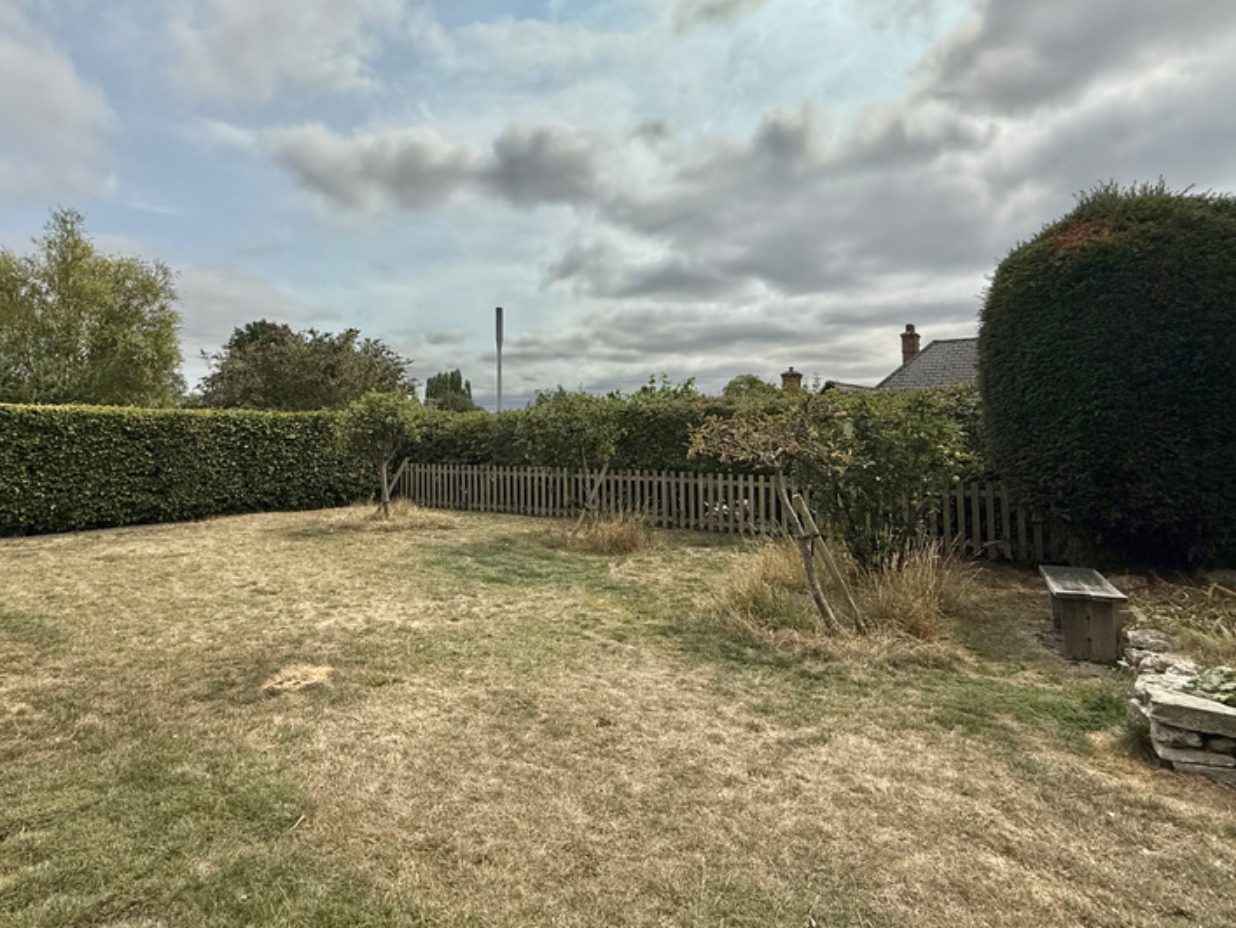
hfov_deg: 84.1
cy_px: 391
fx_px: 679
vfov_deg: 68.3
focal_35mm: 19
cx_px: 526
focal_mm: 2.22
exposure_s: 1/6173
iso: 50
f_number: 2.2
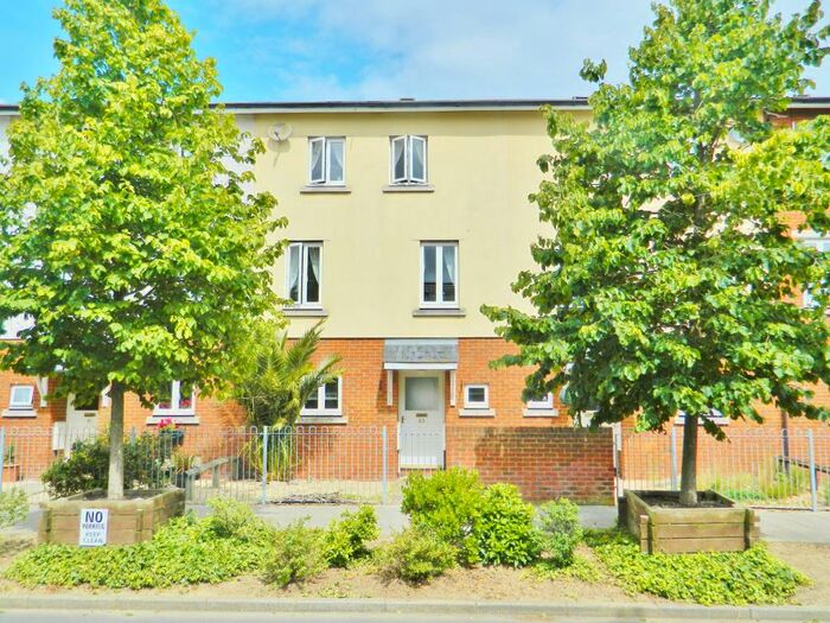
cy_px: 312
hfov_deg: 58.4
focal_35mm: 31
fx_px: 743
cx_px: 415
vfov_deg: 45.4
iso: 80
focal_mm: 5.6
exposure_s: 1/125
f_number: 9.1
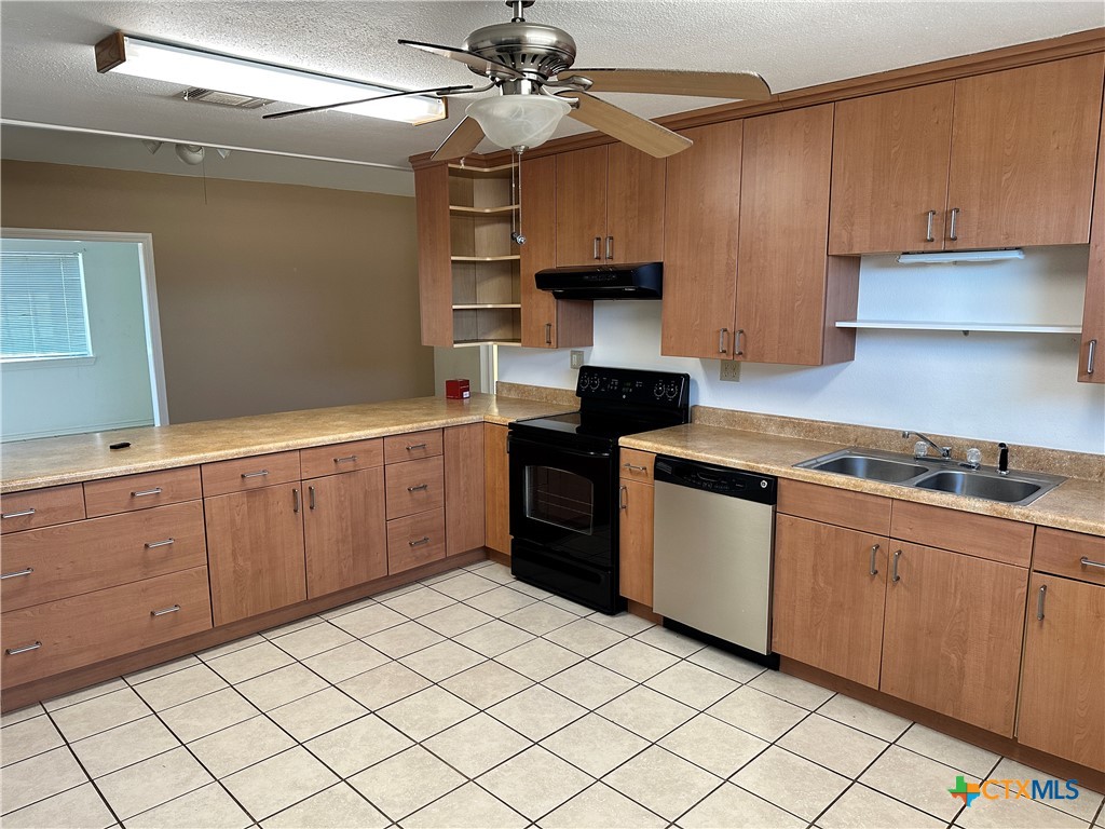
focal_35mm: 24
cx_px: 552
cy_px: 414
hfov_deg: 71.6
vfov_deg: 56.8
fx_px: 766
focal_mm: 6.86
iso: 200
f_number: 1.78
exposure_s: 1/120
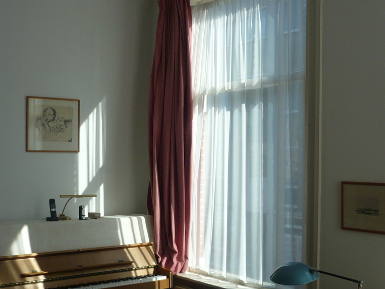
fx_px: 523
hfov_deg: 40.4
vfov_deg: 30.8
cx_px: 199
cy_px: 161
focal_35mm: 47
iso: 100
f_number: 2.8
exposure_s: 1/320
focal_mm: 5.8
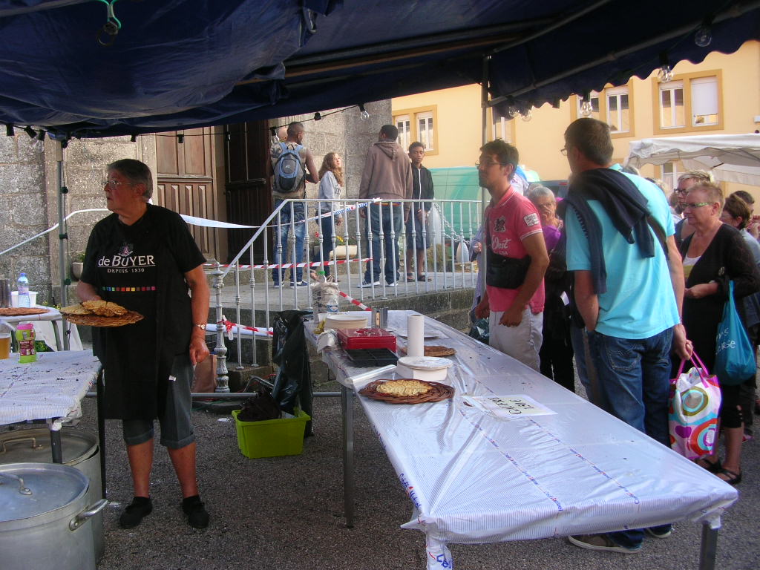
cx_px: 380
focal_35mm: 35
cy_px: 285
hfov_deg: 52.6
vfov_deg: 40.7
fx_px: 768
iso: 50
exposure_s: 1/41.6
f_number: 2.8
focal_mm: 5.8
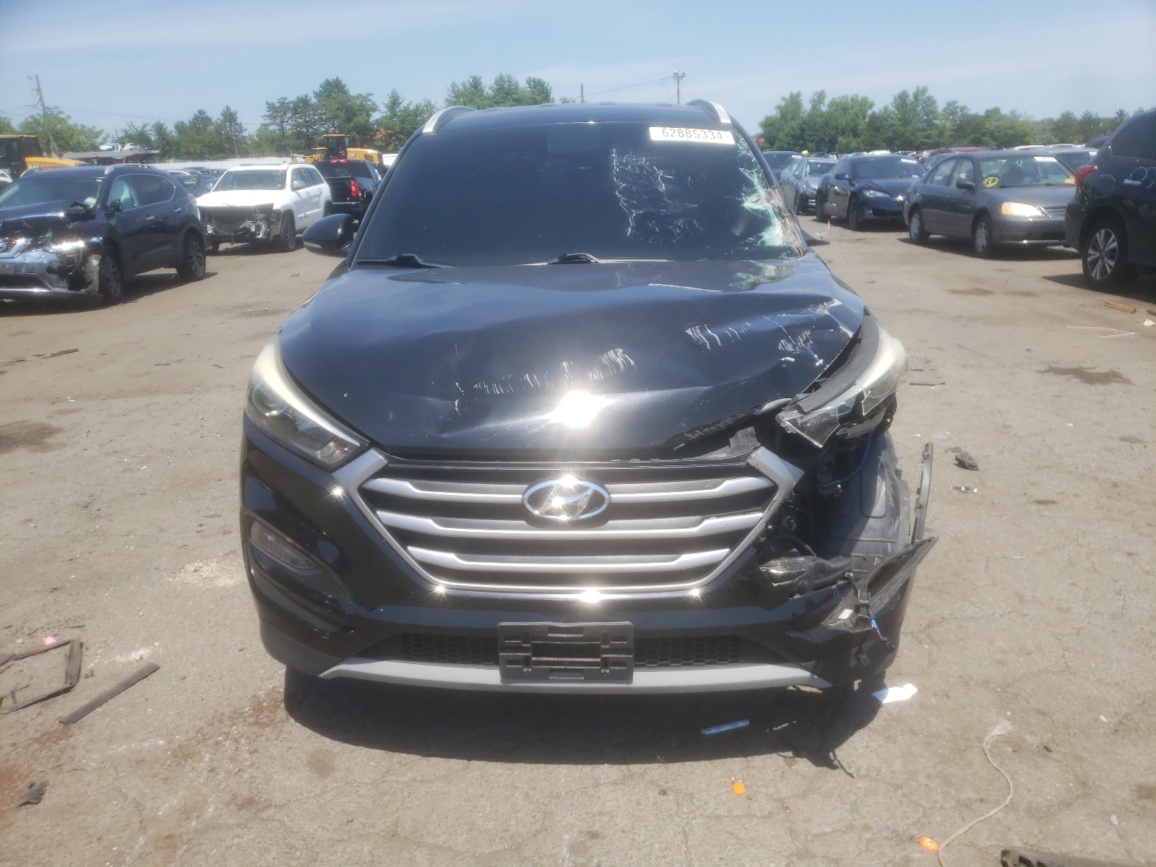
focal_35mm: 26
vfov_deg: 53.1
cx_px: 578
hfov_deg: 67.3
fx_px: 868
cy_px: 434
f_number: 1.5
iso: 50
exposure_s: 1/2000
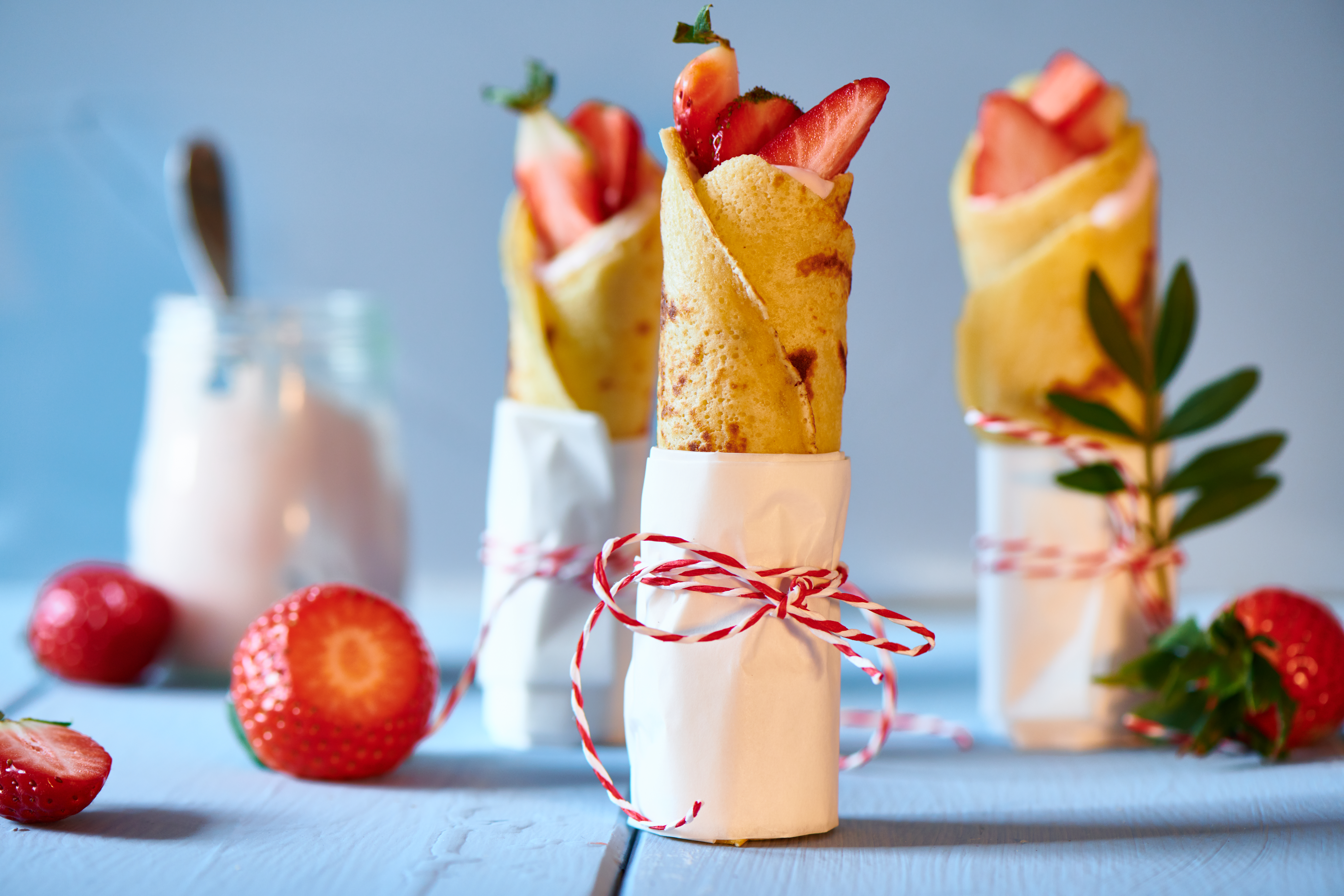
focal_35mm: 105
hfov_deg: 19.5
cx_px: 672
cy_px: 448
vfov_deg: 13.0
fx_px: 3920
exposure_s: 1/50
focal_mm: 105
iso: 250
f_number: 5.6
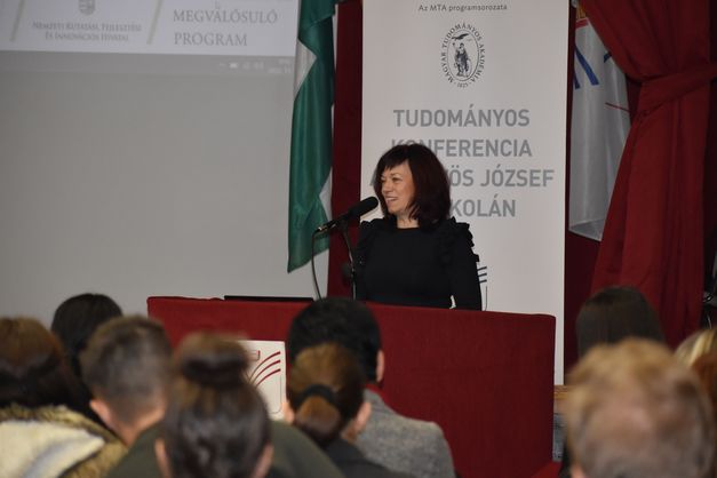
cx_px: 358
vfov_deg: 7.0
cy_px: 239
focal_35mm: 195
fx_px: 3883
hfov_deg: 10.5
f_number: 4.8
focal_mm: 130
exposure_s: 1/100
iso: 1600
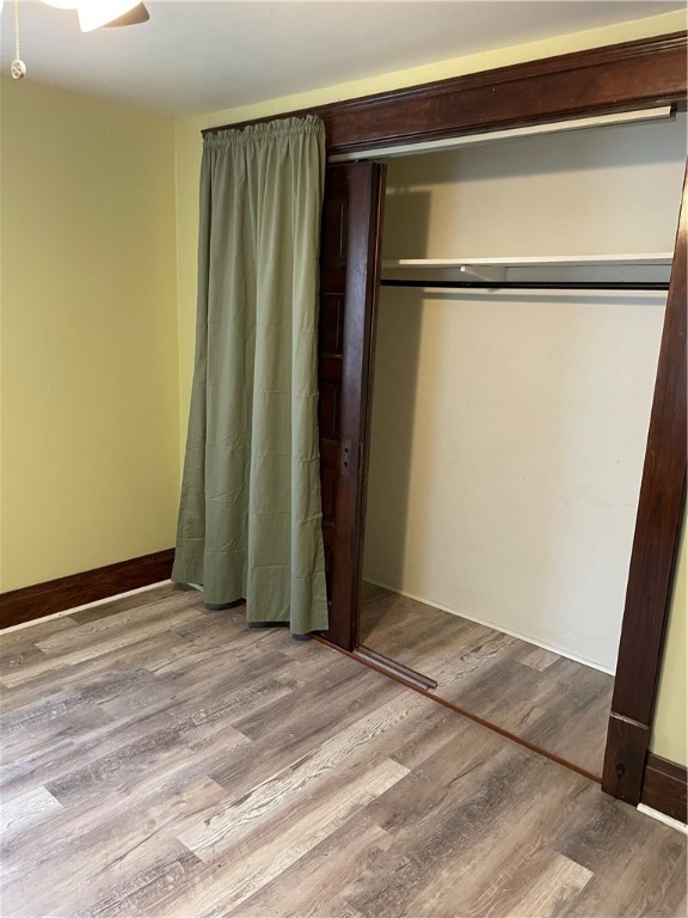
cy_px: 459
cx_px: 344
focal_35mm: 26
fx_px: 689
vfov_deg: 67.3
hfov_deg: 53.1
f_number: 1.6
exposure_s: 1/60
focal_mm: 4.2
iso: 250
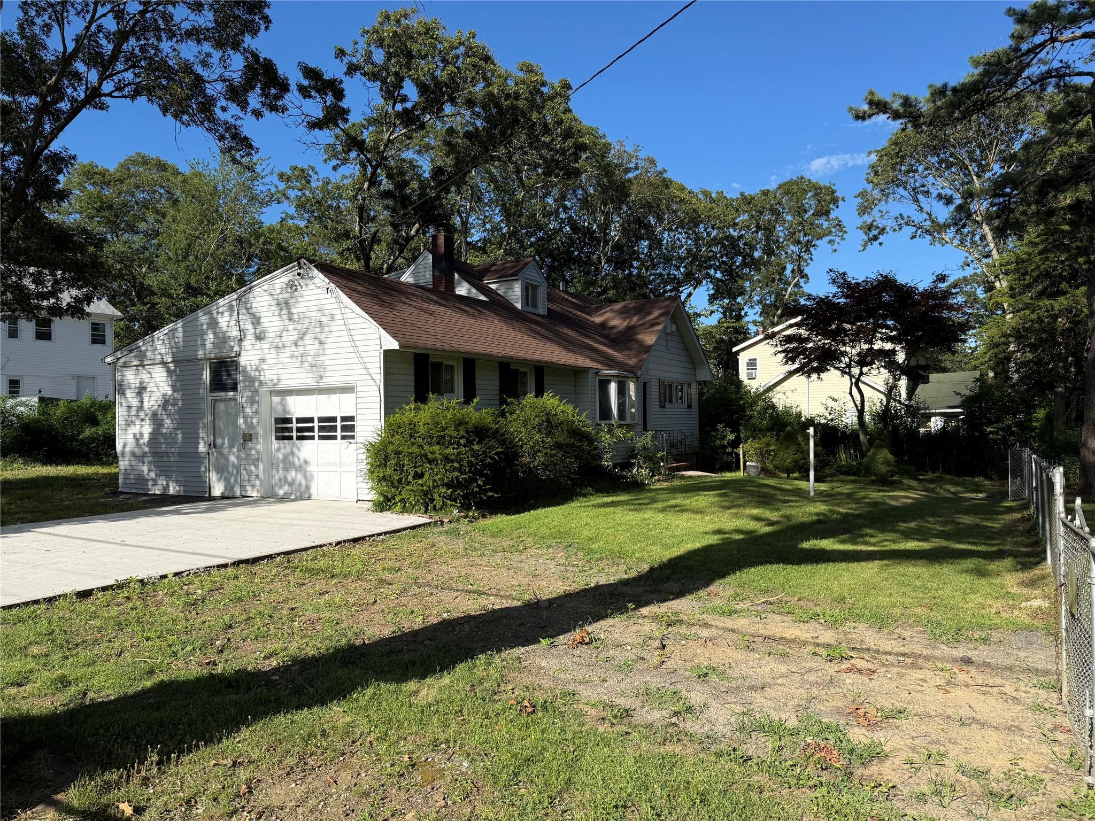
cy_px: 410
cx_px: 548
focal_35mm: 24
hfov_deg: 71.6
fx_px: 759
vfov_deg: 56.8
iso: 100
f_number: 1.78
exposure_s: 1/4673
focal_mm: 6.76
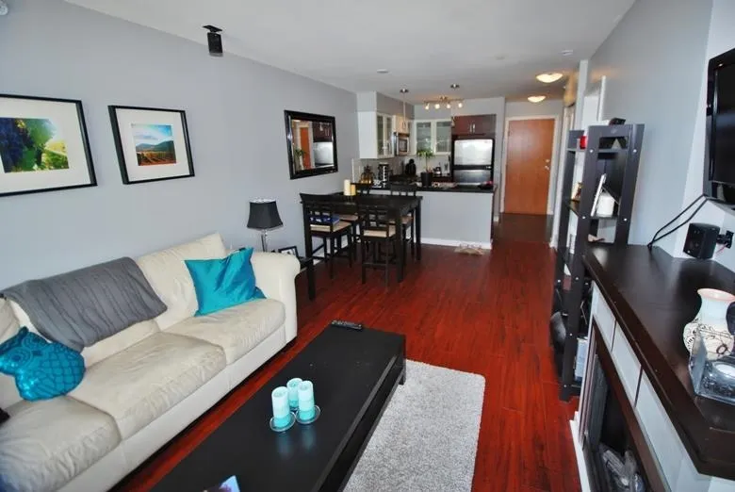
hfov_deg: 100.3
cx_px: 368
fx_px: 307
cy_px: 246
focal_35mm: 15
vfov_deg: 77.5
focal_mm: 10
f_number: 4
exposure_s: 1/60
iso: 200
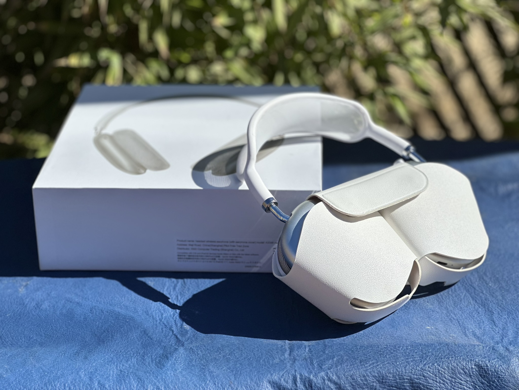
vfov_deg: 19.1
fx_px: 1154
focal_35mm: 77
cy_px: 195
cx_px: 260
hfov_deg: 25.3
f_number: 2.8
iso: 32
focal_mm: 9
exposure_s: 1/1672
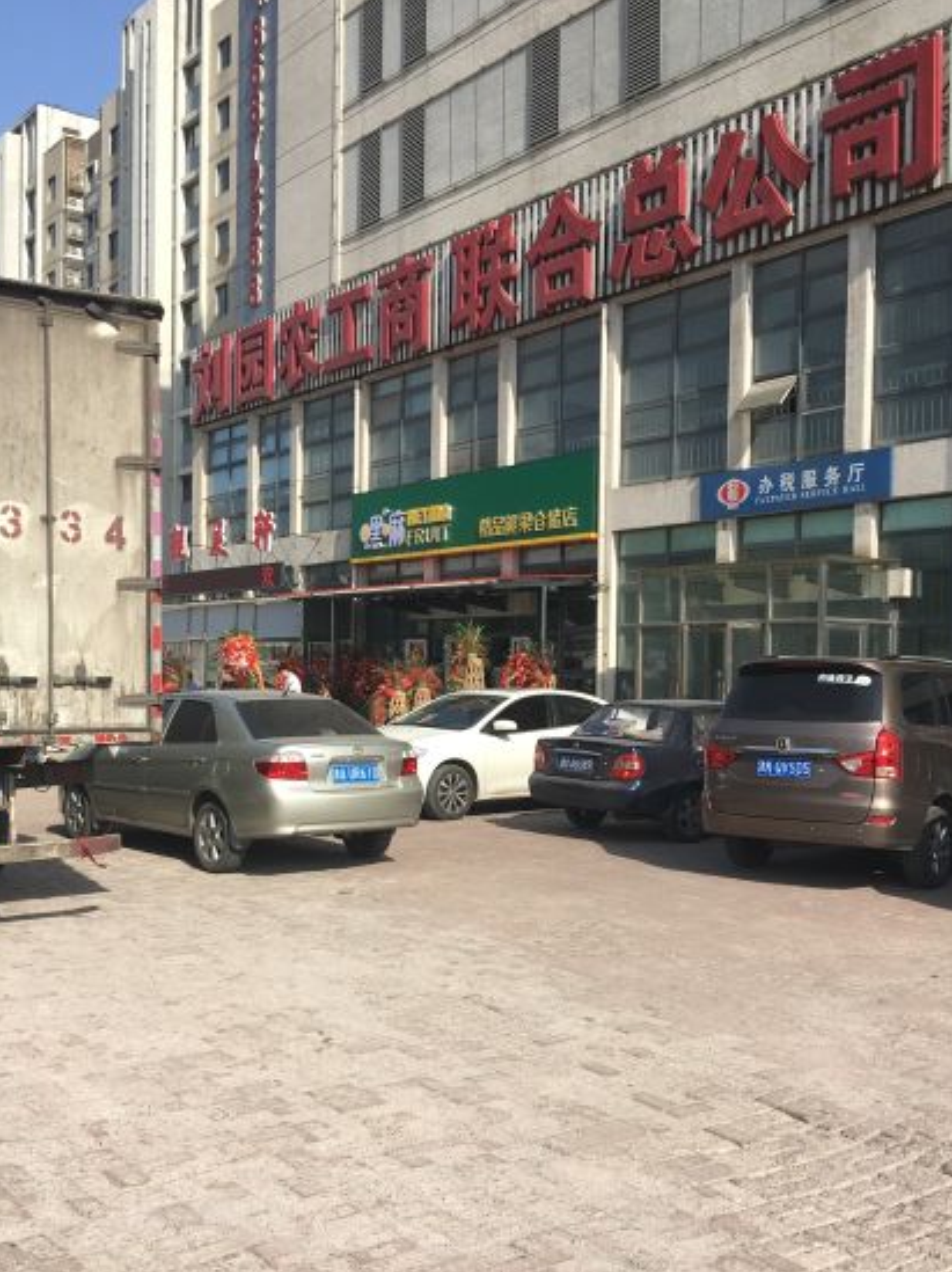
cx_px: 474
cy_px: 693
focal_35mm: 37
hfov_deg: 38.6
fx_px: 1358
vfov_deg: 50.1
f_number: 2.2
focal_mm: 4.15
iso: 25
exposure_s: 1/1399
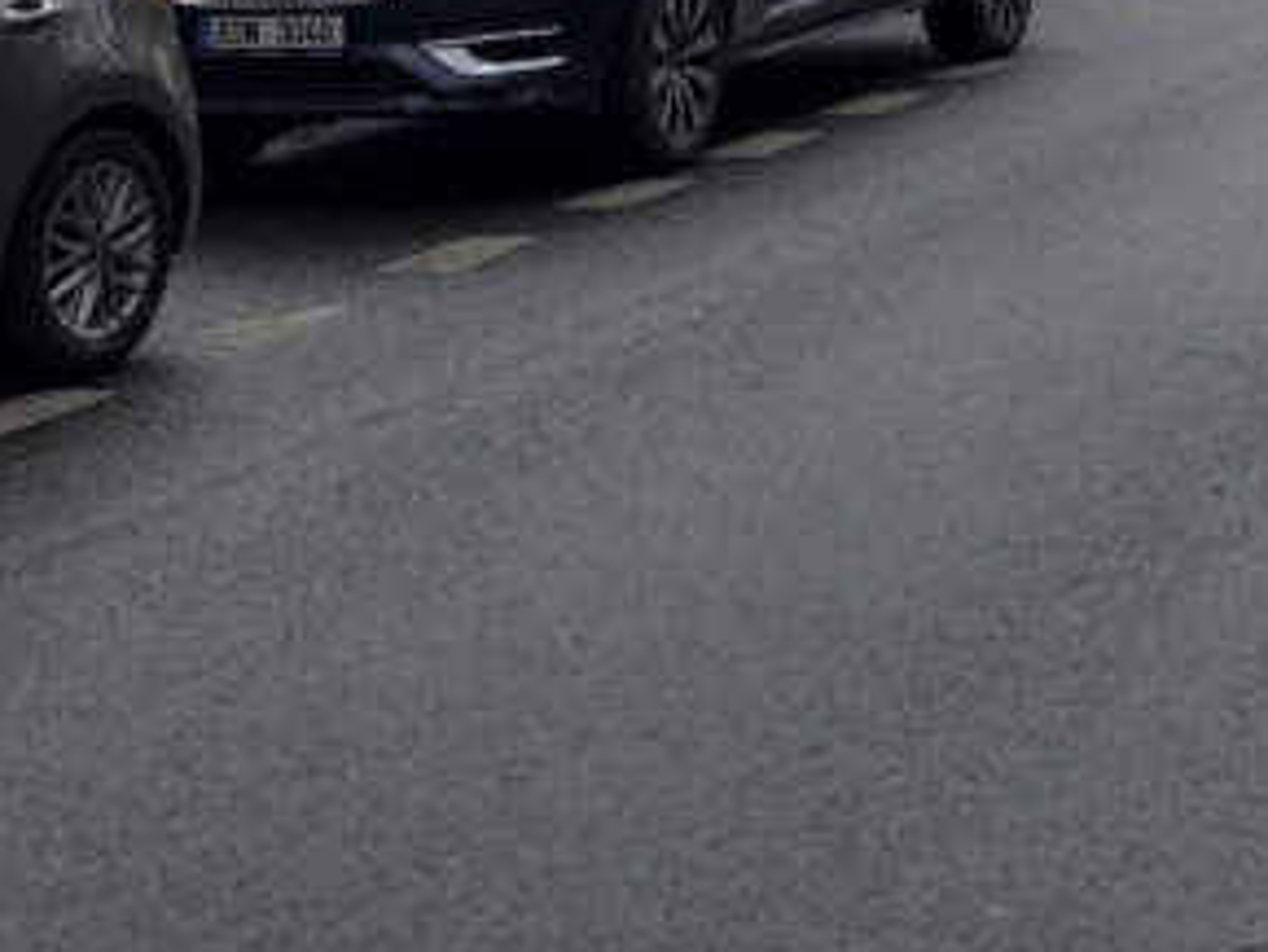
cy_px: -658
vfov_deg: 15.4
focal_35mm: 85
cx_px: 1536
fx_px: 3115
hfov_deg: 21.3
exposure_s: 1/1065
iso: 71
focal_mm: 7
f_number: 1.57
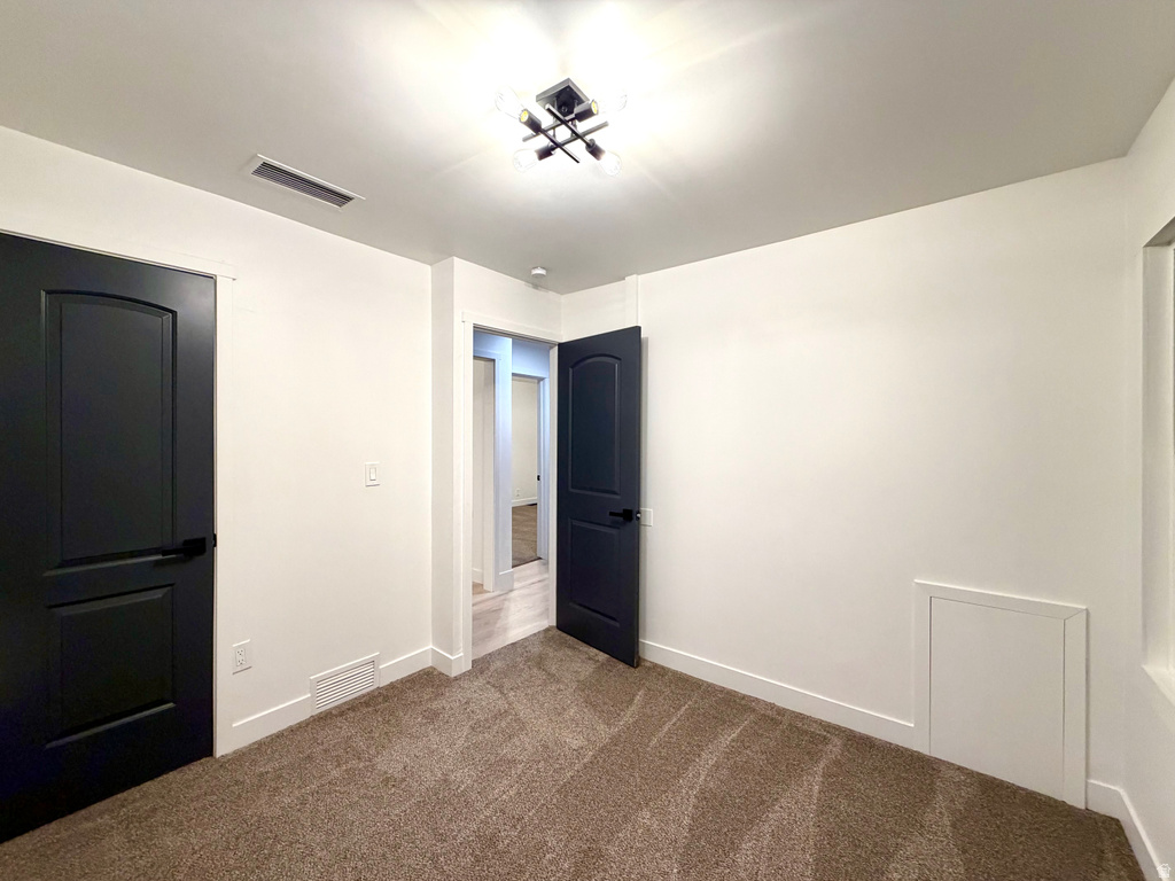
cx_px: 588
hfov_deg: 102.1
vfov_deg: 85.7
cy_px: 440
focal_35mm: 14
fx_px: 475
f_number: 2.2
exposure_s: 1/120
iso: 250
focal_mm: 2.22
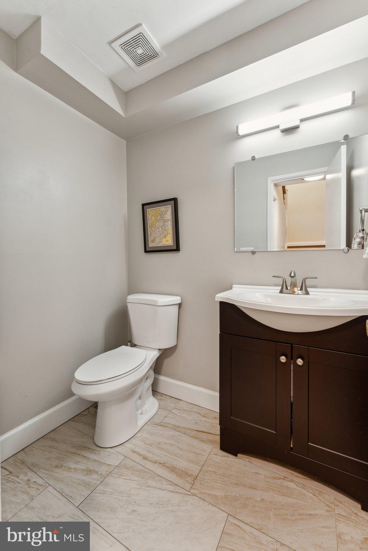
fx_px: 215
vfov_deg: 104.3
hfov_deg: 81.2
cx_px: 184
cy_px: 276
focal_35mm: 14
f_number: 8
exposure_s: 1/5
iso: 200
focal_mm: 14
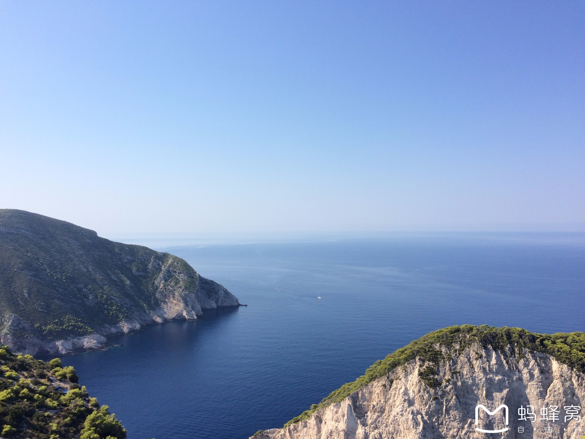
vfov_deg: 48.2
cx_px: 292
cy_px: 220
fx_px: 490
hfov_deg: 61.7
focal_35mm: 29
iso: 32
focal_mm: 4.15
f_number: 2.2
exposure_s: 1/1953
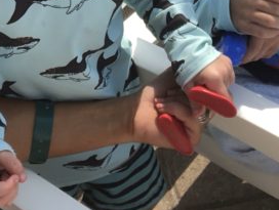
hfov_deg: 20.6
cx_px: 66
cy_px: -66
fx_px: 759
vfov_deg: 15.0
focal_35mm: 94
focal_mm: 2.87
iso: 20
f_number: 2.2
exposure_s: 1/913
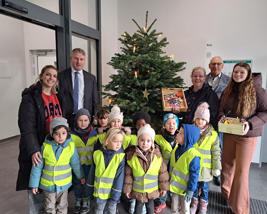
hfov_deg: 66.0
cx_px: 141
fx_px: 205
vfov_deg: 54.9
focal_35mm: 26
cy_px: 106
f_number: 1.8
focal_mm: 5.23
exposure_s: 1/50
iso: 100
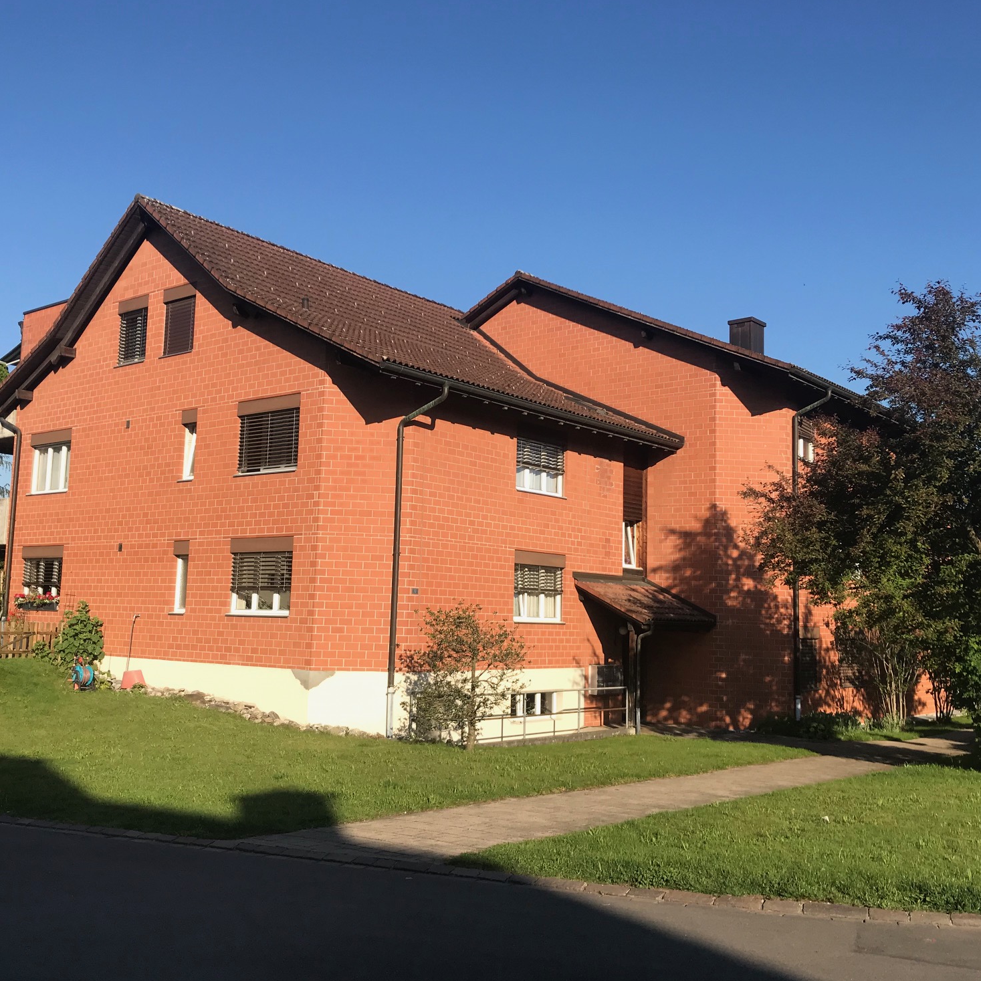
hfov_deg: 48.4
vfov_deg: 48.5
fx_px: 1090
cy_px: 488
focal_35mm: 34
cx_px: 481
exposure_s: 1/1623
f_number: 1.8
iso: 20
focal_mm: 3.99
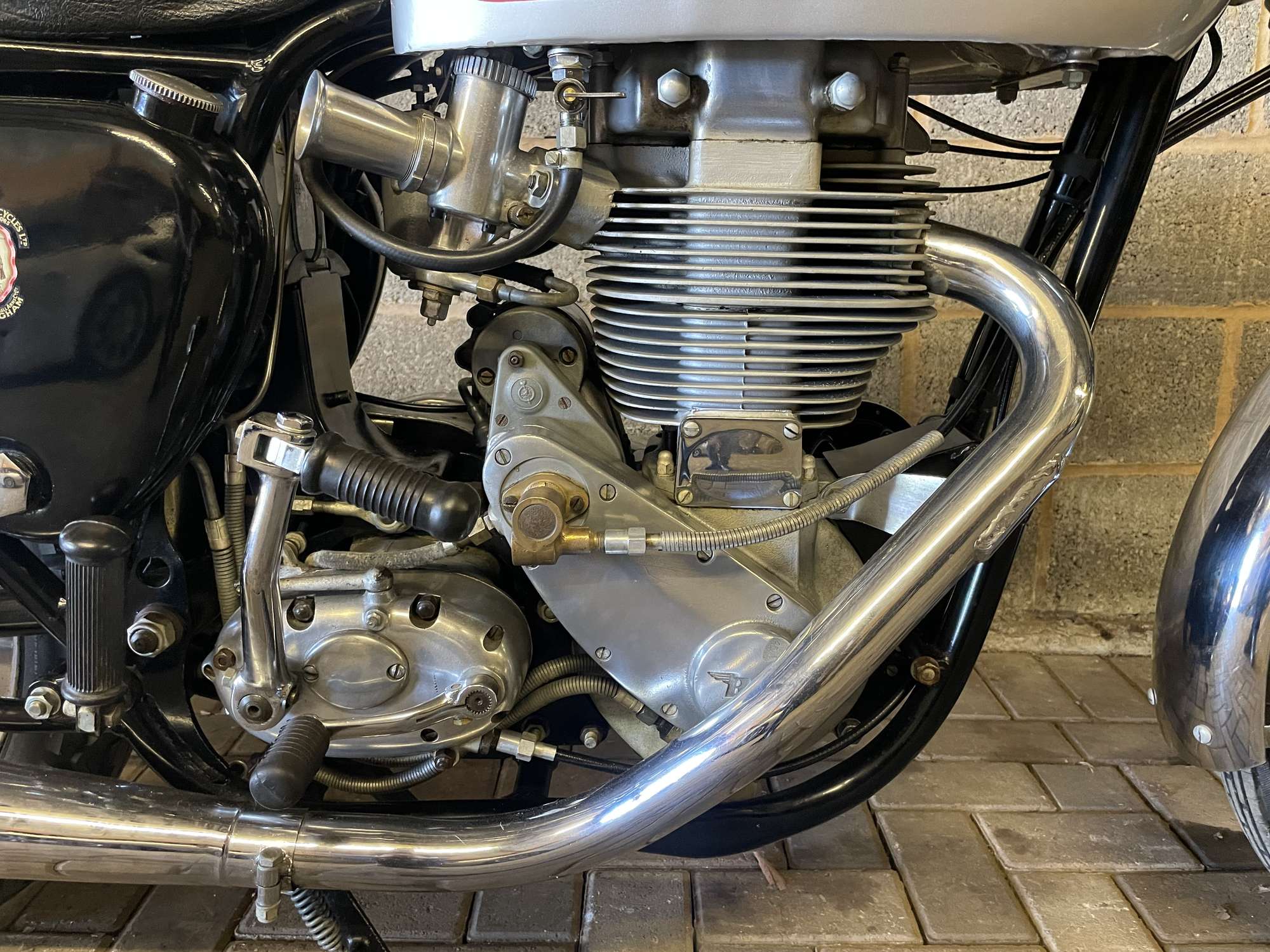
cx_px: 635
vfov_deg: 53.1
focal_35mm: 26
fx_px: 954
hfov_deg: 67.3
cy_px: 476
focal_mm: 4.2
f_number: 1.6
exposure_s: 1/50
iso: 400
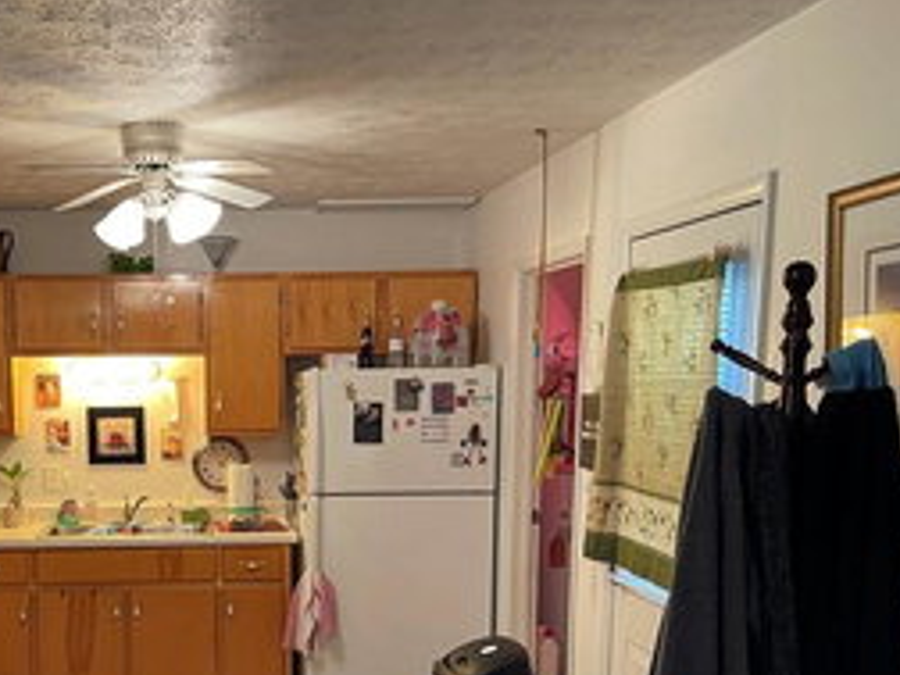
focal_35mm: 44
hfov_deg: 41.3
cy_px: 529
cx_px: 195
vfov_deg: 32.1
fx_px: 1144
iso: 125
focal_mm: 5.1
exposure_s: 1/60
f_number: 1.6
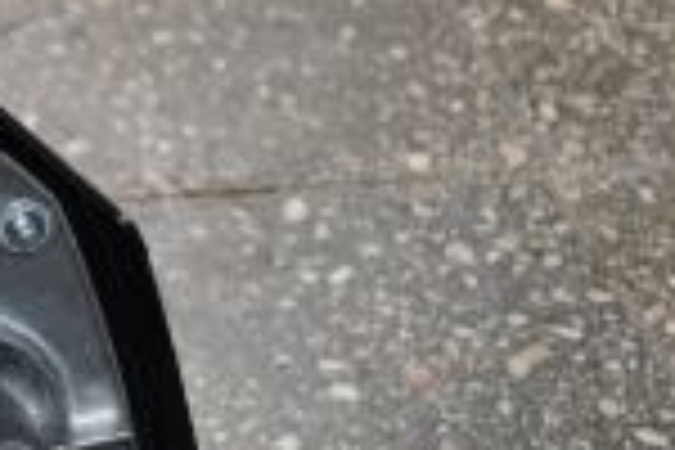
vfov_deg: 12.4
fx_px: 2062
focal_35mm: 110
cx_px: -270
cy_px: 256
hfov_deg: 17.2
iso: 400
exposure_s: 1/125
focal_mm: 22
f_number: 4
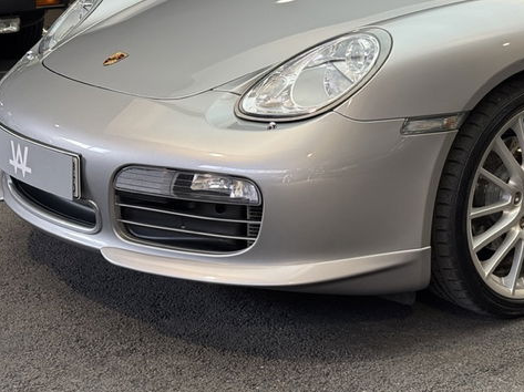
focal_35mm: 78
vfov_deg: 18.7
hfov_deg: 24.9
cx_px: 369
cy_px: 80
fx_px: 1180
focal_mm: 6.76
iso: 50
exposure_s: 1/50
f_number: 1.78
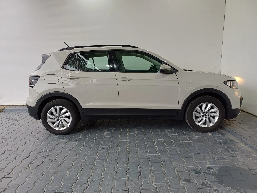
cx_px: 128
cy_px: 96
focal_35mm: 25
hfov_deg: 69.4
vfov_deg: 54.9
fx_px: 186
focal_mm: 4.65
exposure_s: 1/100
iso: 64
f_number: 1.8
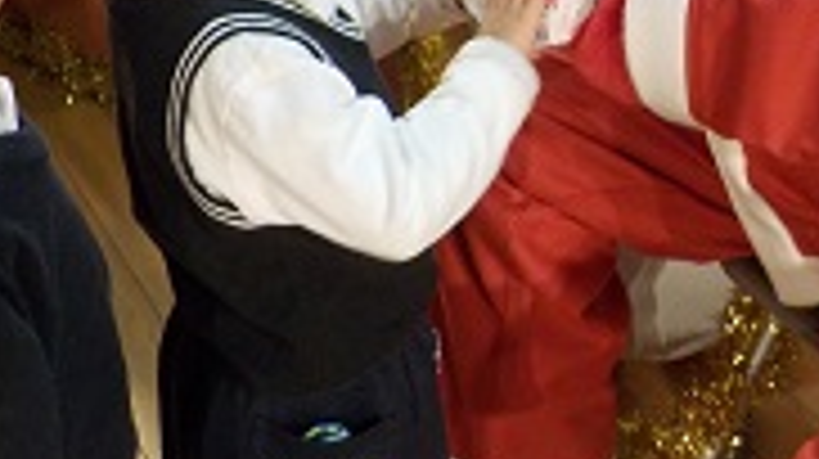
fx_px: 1562
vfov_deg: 15.9
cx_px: 724
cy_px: -140
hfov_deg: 28.3
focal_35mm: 72
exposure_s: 1/30
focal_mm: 4.1
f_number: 3.3
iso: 280
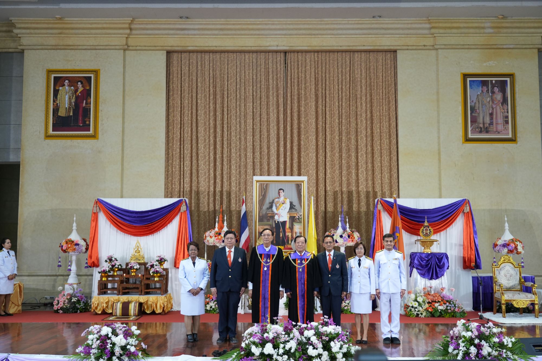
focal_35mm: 40
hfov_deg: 48.5
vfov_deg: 33.4
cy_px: 180
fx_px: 602
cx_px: 271
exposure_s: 1/80
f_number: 4
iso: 1600
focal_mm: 40
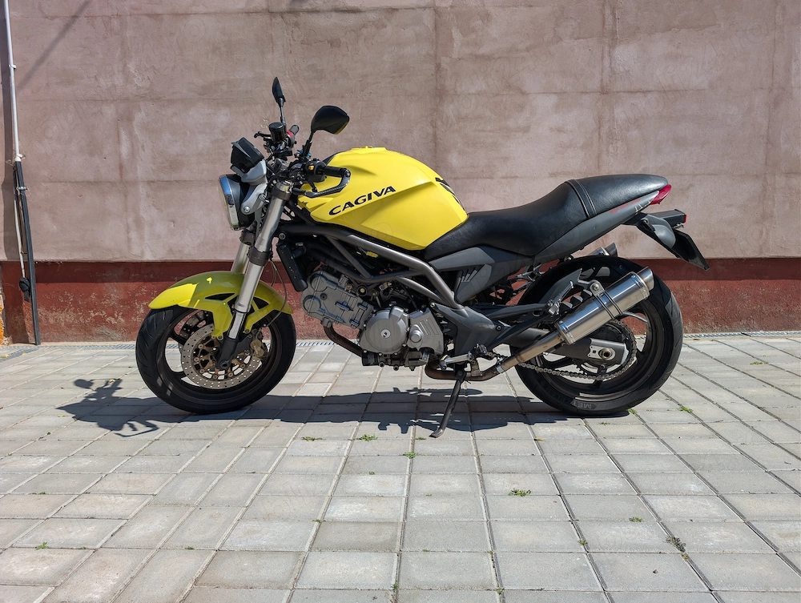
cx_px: 400
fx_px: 556
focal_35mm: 24
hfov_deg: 71.5
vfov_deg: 56.9
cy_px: 302
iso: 20
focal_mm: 6.9
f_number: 1.68
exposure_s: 1/1488
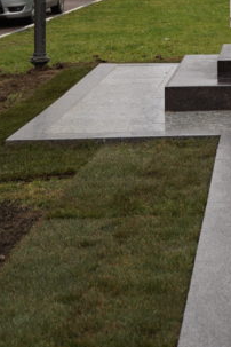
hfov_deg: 12.3
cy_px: -140
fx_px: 1039
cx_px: 296
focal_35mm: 108
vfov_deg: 17.4
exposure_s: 1/400
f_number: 2.8
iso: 100
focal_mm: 32
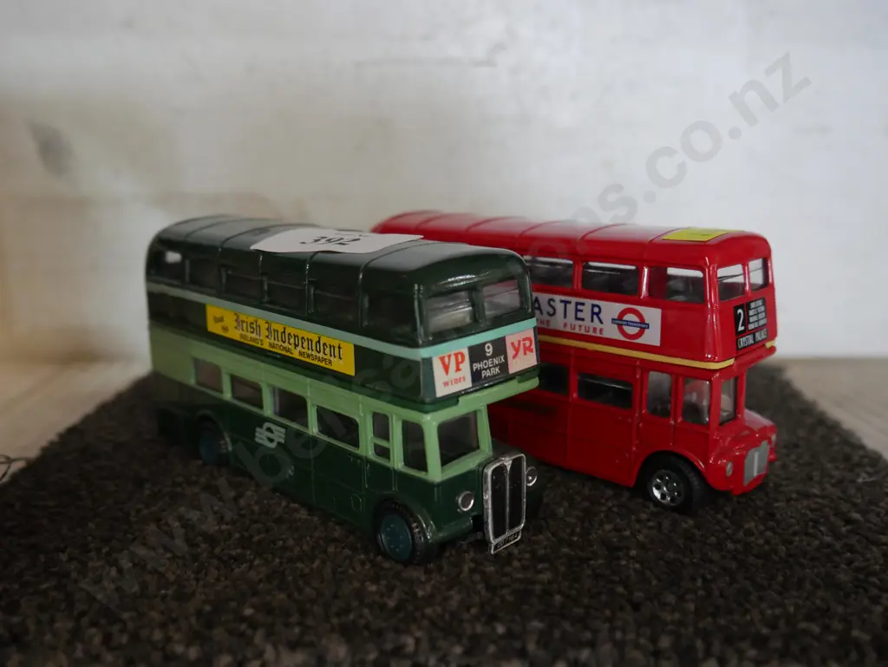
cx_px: 444
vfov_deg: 41.8
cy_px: 334
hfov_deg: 53.9
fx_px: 873
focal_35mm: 34
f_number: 4
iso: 1600
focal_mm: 17
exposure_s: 1/60
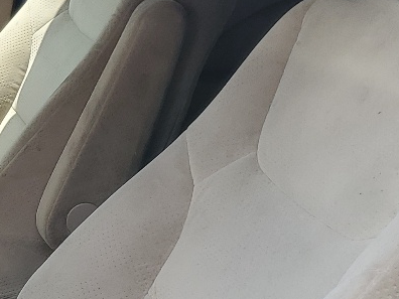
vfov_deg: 13.9
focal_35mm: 105
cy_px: 305
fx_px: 1210
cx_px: -167
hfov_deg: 17.2
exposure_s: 1/303
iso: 50
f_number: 1.5
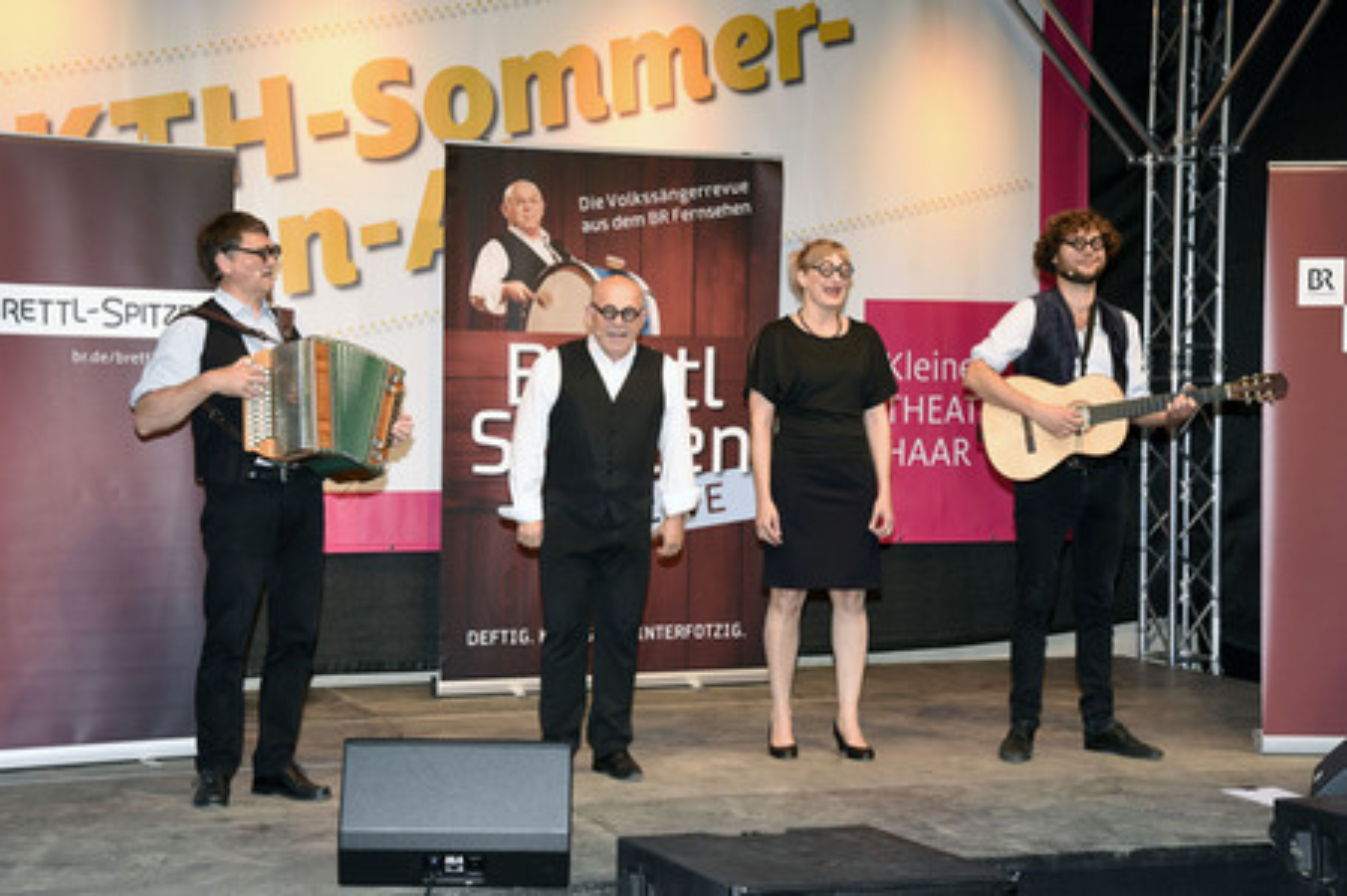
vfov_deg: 24.6
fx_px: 2056
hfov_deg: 36.3
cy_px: 448
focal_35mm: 55
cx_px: 674
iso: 1000
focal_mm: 55
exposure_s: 1/125
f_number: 6.3
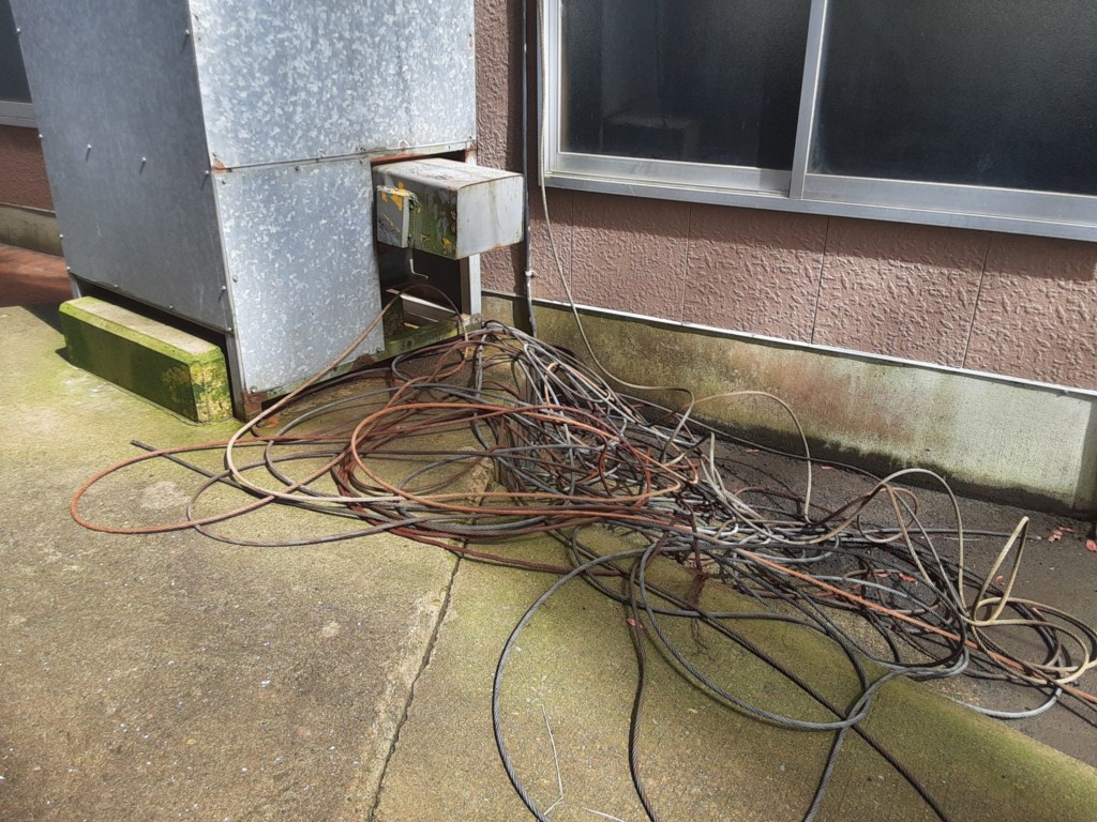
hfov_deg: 65.3
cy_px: 411
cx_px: 548
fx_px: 856
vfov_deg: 51.4
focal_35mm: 27
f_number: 1.9
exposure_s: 1/369
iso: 40
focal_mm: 2.91
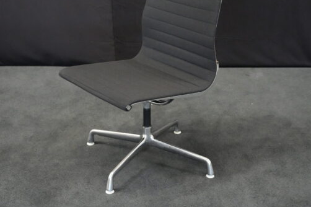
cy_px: 85
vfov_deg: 22.2
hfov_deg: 32.9
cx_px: 156
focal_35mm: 61
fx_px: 527
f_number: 4
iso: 12800
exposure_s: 1/160
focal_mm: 51
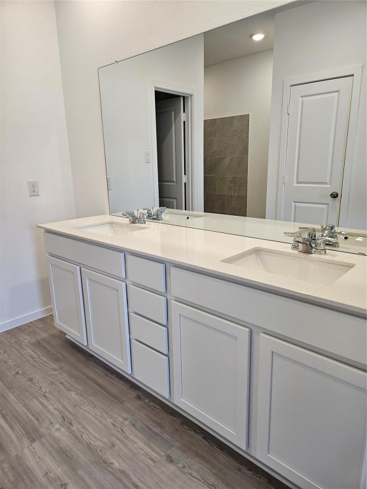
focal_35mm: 23
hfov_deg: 58.9
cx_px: 184
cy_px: 244
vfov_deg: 73.9
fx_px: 325
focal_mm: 5.4
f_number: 1.8
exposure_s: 1/120
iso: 100
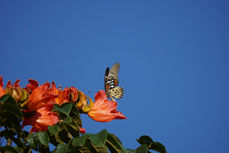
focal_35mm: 900
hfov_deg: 2.3
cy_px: 76
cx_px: 114
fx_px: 5725
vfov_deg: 1.5
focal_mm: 600
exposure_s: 1/500
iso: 100
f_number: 6.3
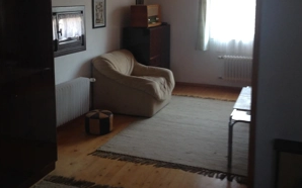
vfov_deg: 27.2
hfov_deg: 42.7
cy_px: 63
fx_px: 387
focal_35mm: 47
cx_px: 151
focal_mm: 4.12
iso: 64
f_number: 2.4
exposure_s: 1/40
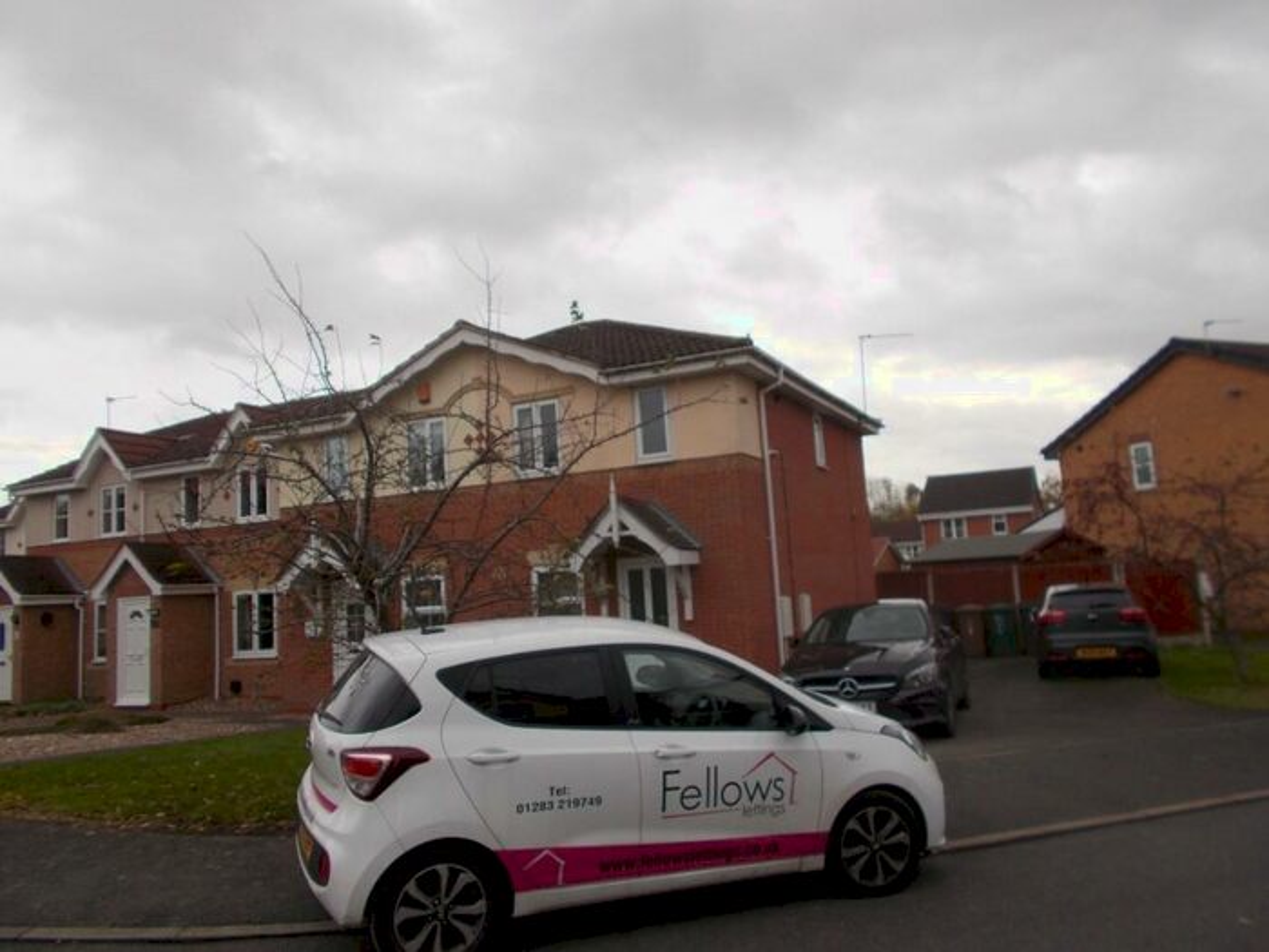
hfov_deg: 67.3
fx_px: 953
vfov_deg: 53.1
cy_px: 476
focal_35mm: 26
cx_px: 634
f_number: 3.2
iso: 80
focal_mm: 4.6
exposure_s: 1/250
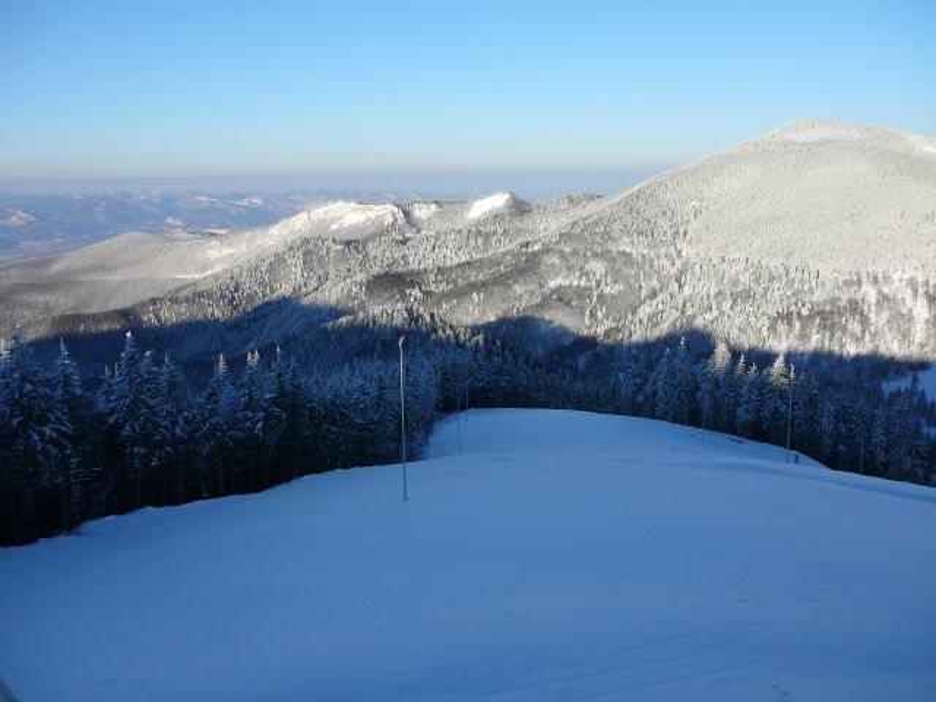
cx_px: 468
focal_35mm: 35
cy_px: 351
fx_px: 946
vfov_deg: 40.7
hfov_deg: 52.6
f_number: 5
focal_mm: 5.2
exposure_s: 1/400
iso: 80
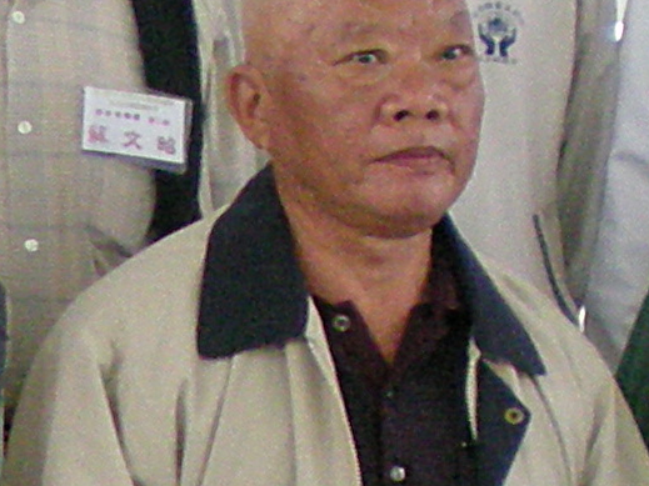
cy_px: 197
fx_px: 4217
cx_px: -138
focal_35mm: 225
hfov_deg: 8.7
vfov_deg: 6.6
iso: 350
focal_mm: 6.3
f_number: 3.1
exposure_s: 1/125
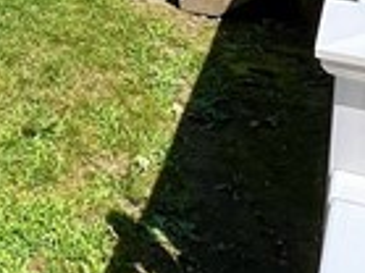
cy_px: -323
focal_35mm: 96
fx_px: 1011
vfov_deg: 12.8
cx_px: 13
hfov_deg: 19.9
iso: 32
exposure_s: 1/803
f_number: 1.8
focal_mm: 1.57
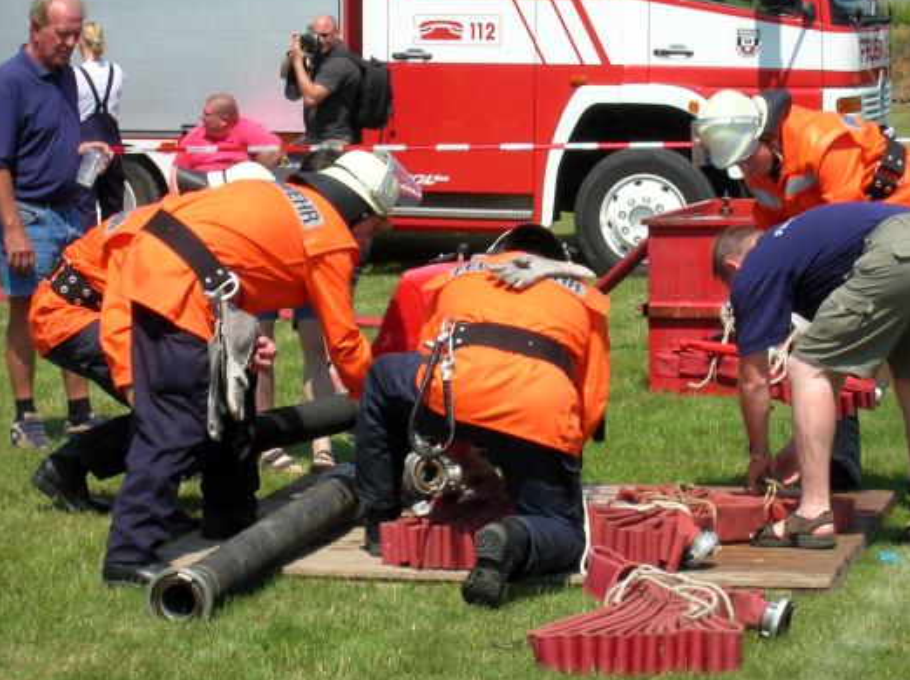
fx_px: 3282
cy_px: 349
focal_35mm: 125
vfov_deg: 11.8
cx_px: 499
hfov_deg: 15.8
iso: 50
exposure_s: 1/120
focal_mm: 17.1
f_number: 8.2
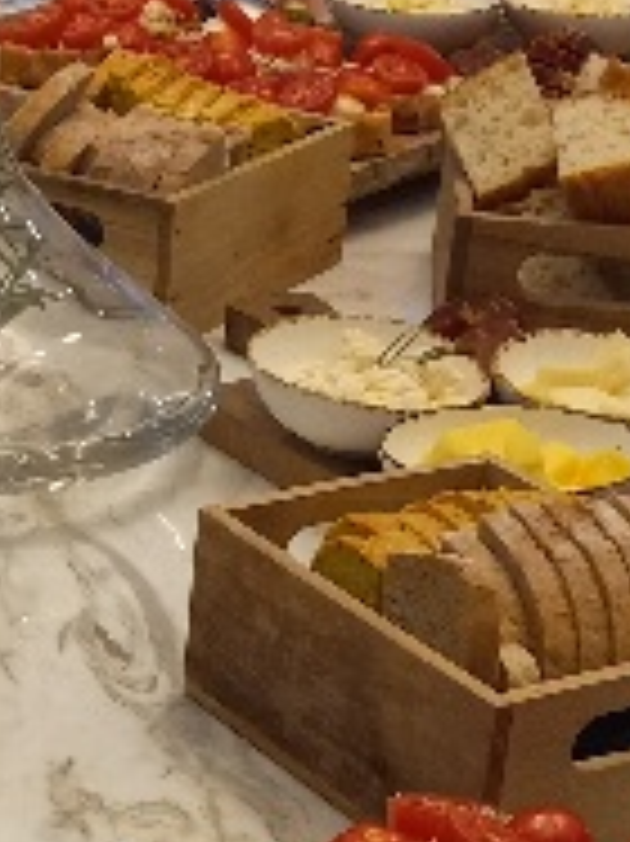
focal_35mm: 118
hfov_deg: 12.4
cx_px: -14
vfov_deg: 15.2
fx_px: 2867
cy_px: 1340
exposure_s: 1/50.3
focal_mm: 3.94
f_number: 1.8
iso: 125
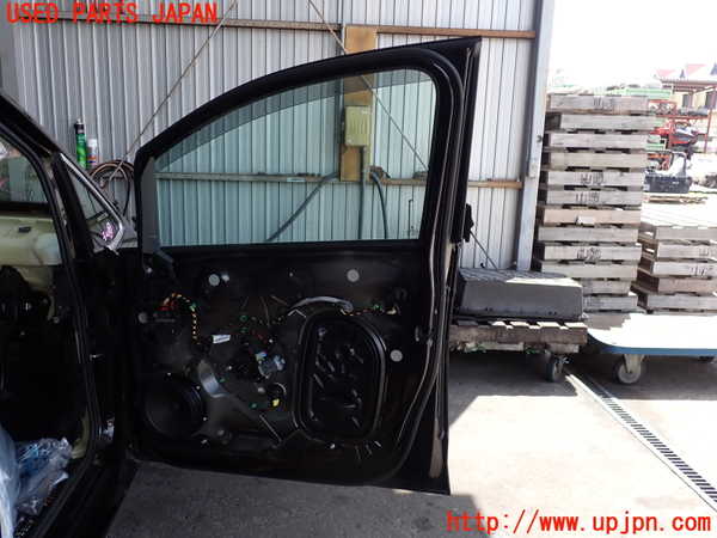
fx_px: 621
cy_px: 269
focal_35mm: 30
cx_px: 358
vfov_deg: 46.8
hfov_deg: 60.0
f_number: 3.2
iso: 100
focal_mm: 5.4
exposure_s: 1/200
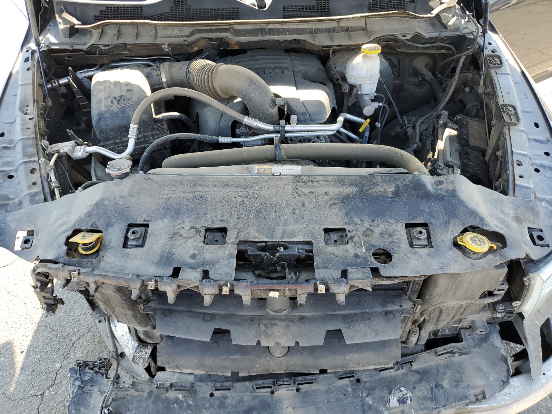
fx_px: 415
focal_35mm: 26
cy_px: 207
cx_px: 276
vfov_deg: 53.1
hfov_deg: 67.3
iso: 50
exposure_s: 1/385
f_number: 1.5
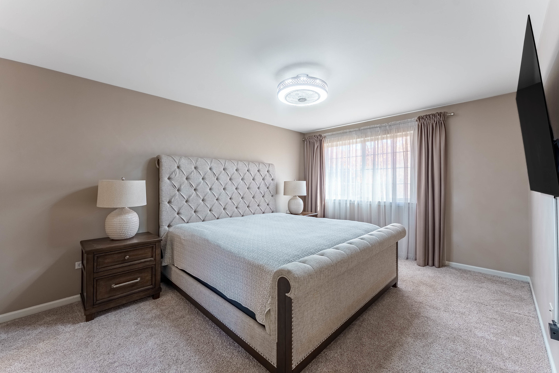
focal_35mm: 14
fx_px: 217
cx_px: 280
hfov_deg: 104.2
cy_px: 186
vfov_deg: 81.3
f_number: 7.1
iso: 200
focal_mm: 14
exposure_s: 1/800
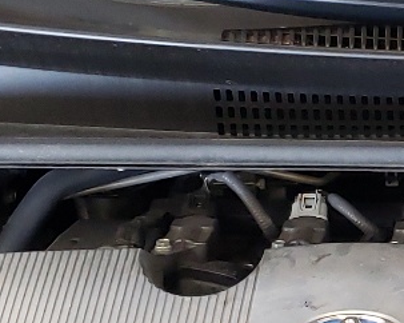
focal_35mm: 134
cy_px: 324
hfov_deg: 13.8
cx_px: 539
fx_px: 1601
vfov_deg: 11.4
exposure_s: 1/60.2
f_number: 1.5
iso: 237
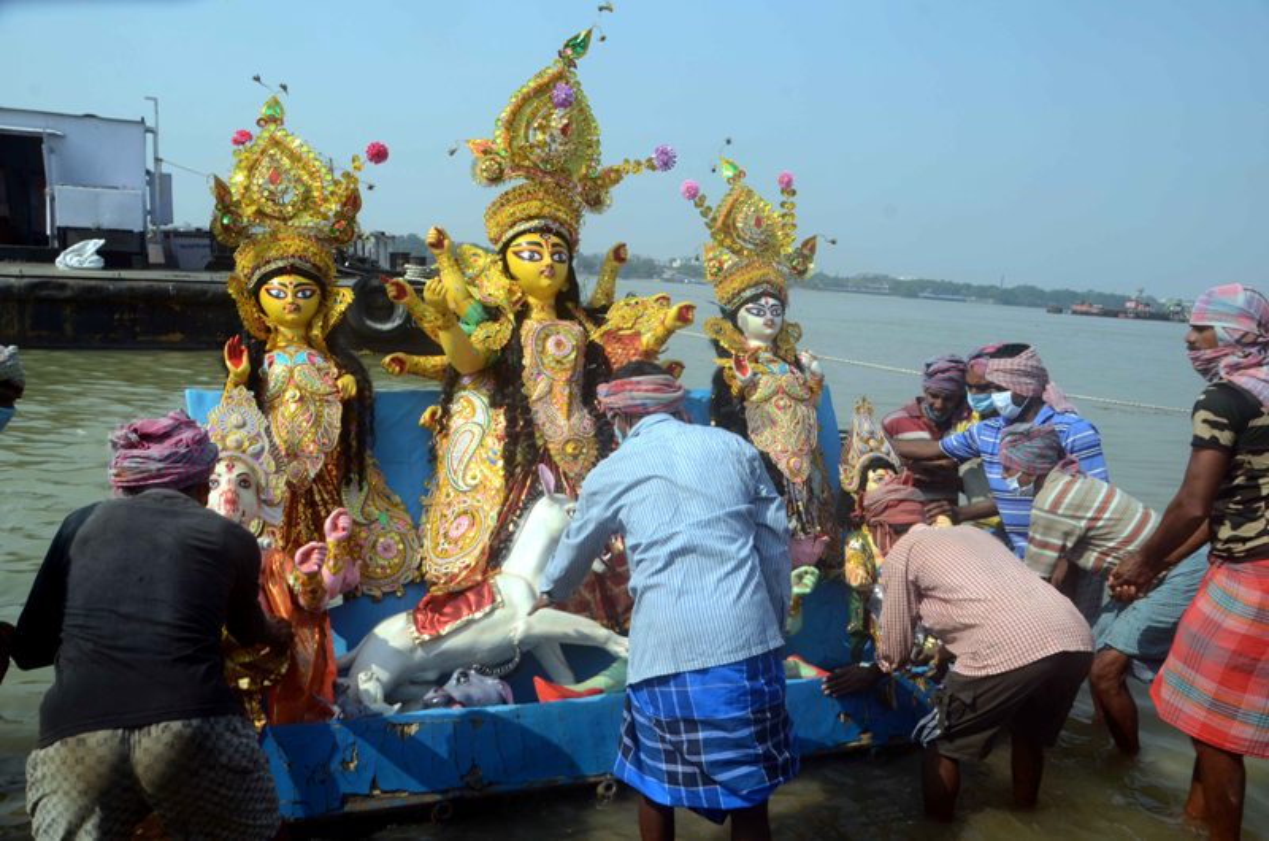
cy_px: 420
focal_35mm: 27
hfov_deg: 67.5
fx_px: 950
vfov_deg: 47.7
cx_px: 634
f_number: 9
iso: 160
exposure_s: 1/200
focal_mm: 18
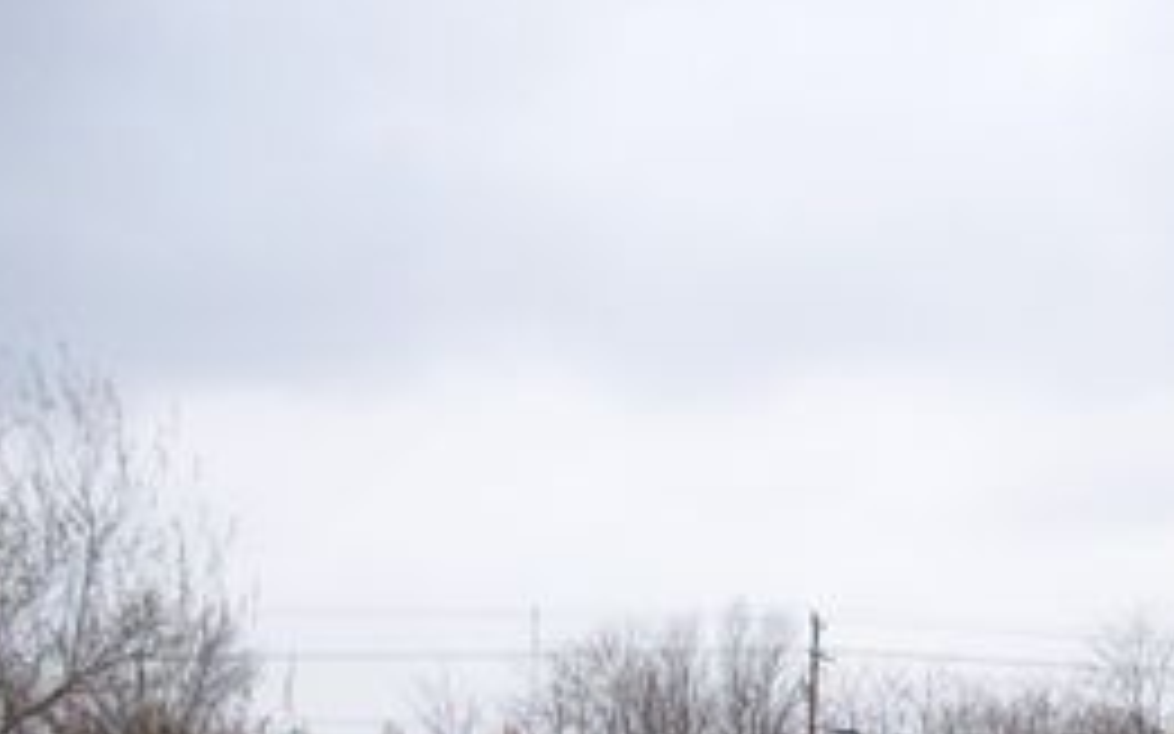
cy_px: 826
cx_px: 994
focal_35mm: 75
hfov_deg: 26.8
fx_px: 2399
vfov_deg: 16.8
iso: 80
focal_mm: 6.2
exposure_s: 1/556
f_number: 2.8
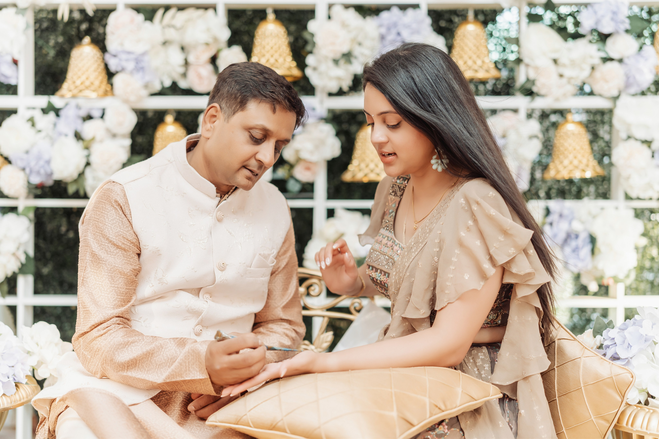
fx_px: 915
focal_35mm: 50
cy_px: 220
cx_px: 330
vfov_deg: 27.0
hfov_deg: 39.6
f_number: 1.6
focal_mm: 50
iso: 200
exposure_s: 1/250
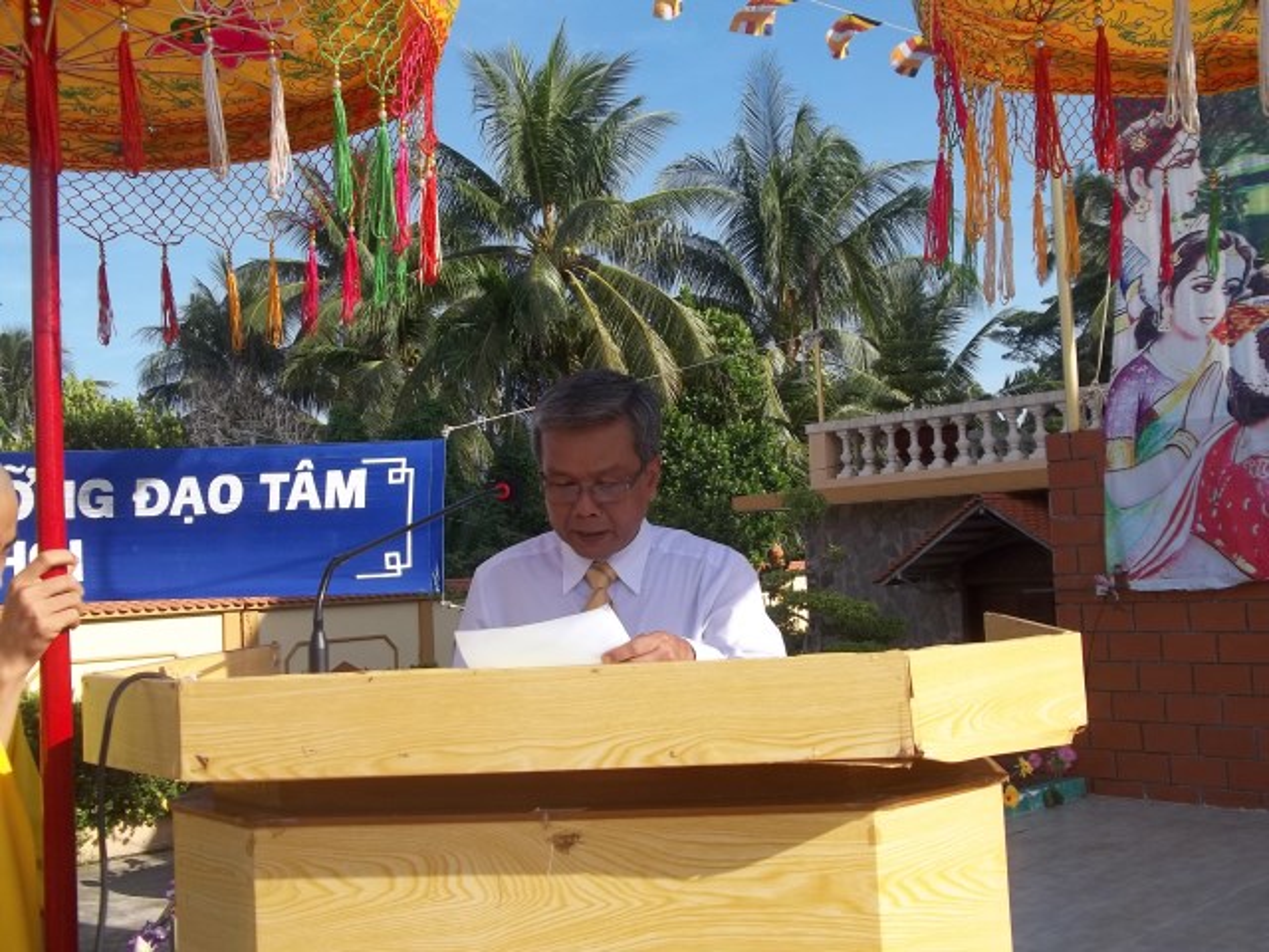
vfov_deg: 39.7
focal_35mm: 36
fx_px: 1320
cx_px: 634
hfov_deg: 51.4
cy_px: 476
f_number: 8
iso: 64
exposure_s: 1/125
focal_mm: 6.5
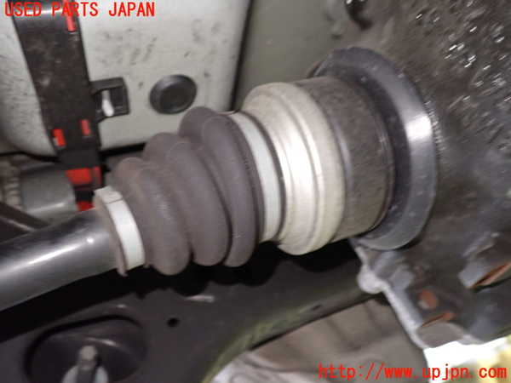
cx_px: 256
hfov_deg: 60.0
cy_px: 192
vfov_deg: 46.8
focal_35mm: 30
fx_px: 443
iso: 800
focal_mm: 5.4
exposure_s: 1/20
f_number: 2.3
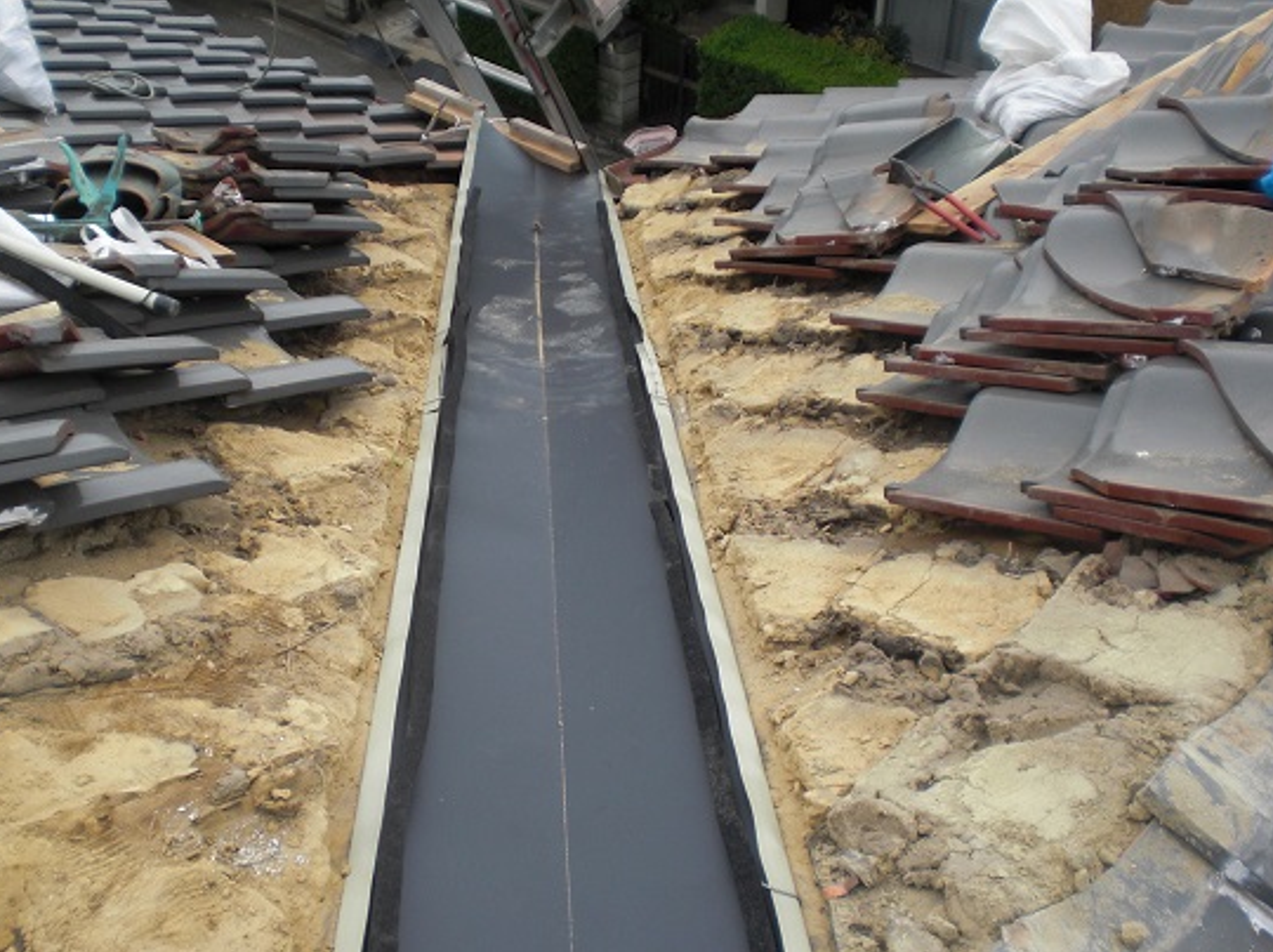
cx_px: 553
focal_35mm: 44
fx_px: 1617
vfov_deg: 32.8
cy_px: 490
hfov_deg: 42.9
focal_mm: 6.3
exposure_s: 1/320
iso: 64
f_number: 3.1
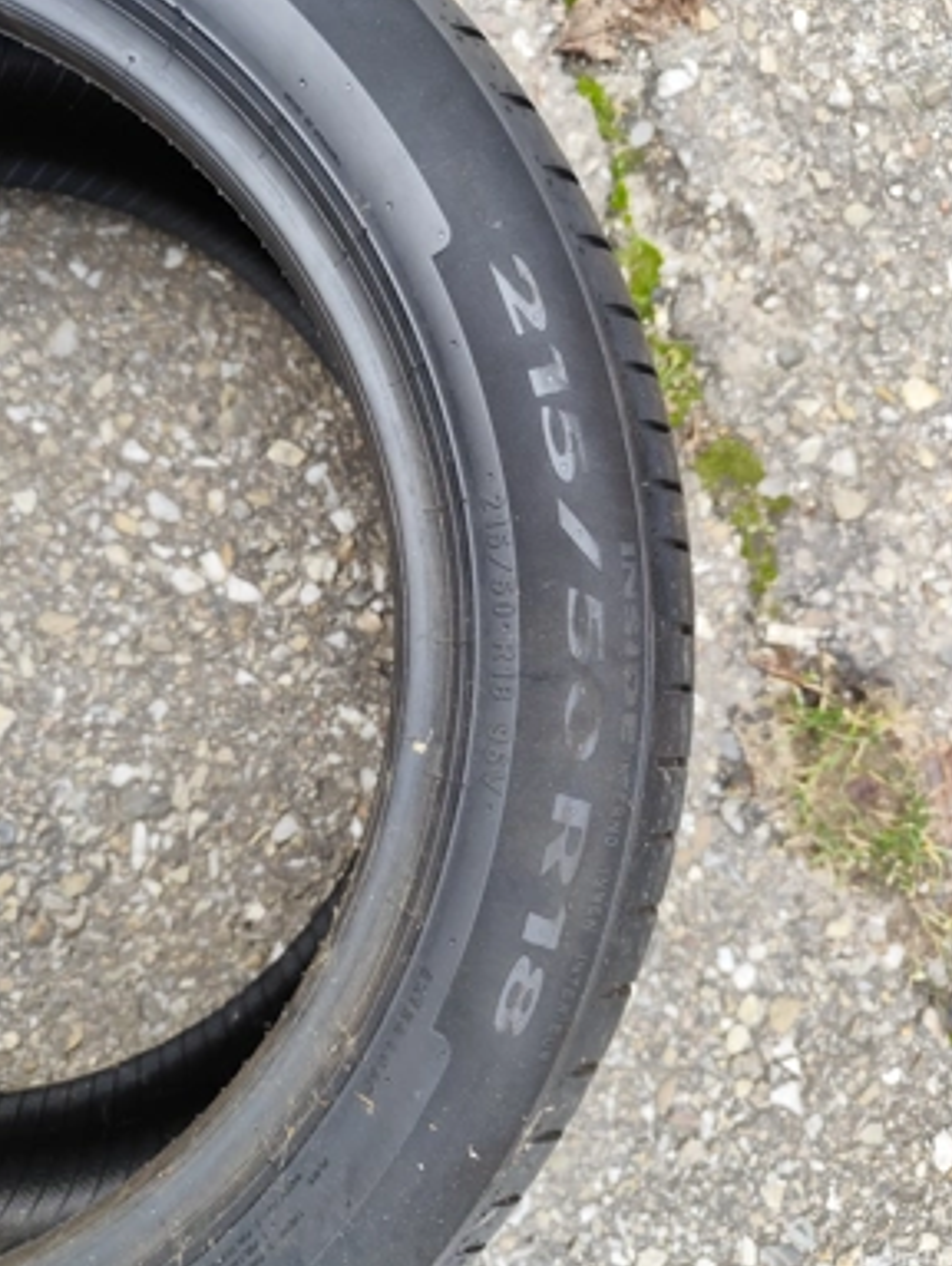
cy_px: 612
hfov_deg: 56.9
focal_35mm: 24
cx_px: 466
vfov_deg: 71.5
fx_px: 879
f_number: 1.65
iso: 200
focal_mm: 6.19
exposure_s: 1/100
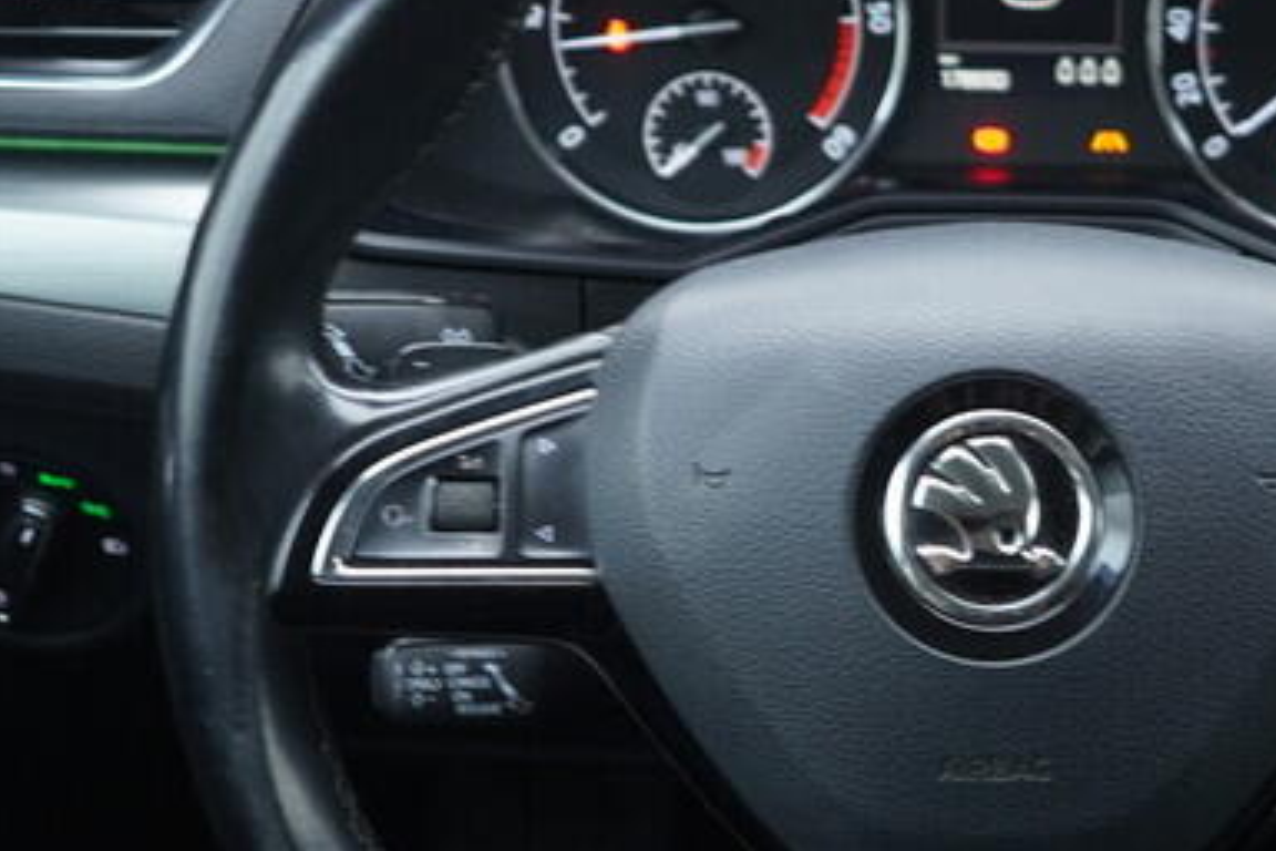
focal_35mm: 96
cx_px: 1050
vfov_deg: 14.2
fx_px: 3402
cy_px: 507
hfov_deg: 21.0
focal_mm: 24
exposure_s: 1/40
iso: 400
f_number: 2.8
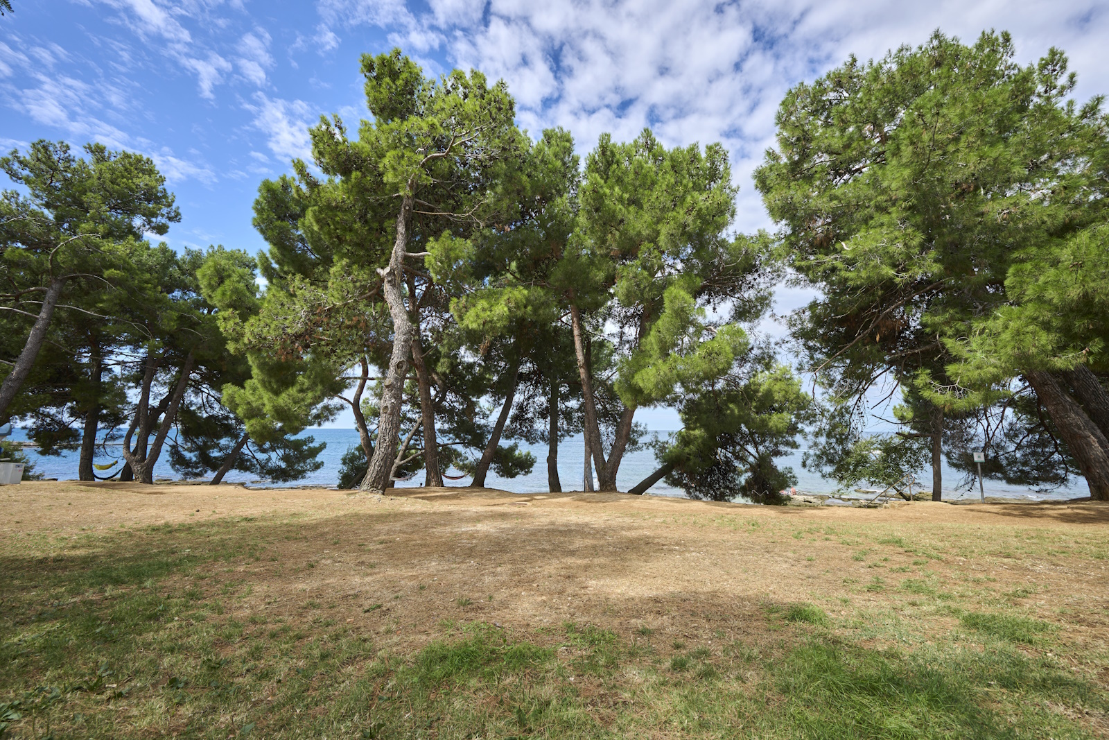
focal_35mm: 14
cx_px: 554
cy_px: 370
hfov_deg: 104.2
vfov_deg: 81.2
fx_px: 431
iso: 64
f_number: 9
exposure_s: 1/80
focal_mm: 14
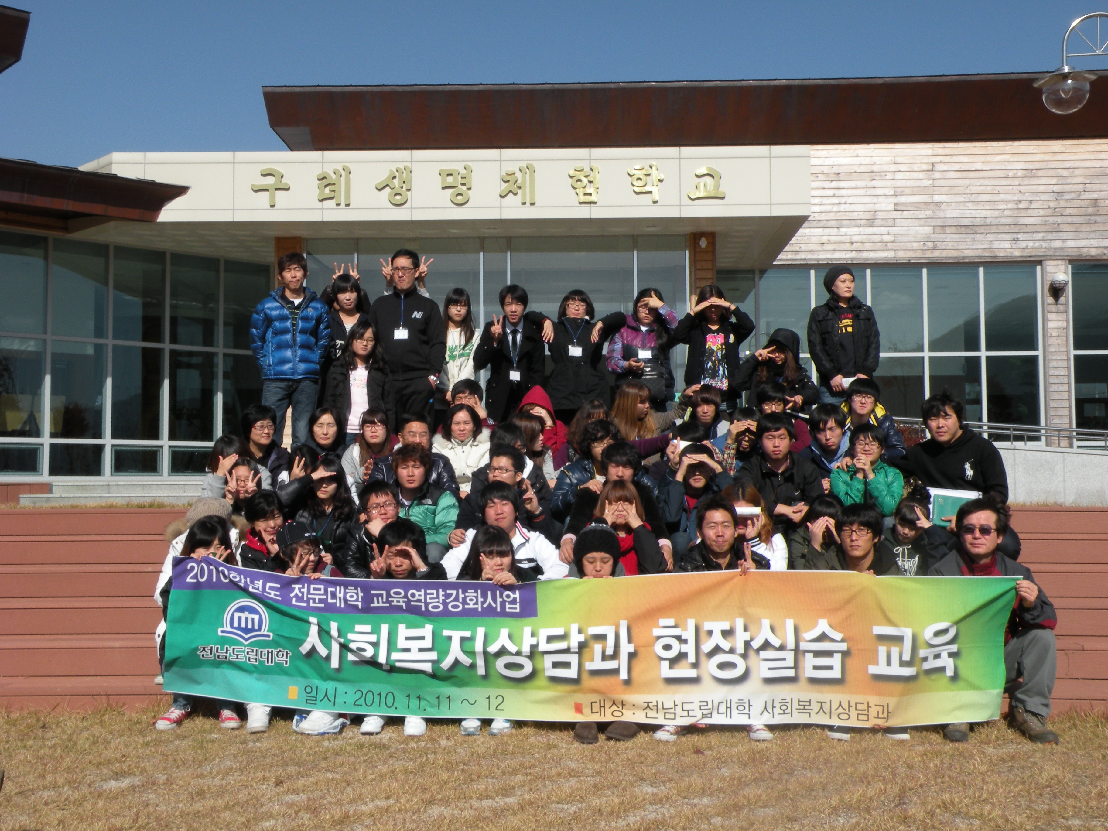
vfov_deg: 34.3
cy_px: 416
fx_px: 1344
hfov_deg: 44.8
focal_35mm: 42
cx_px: 554
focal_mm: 7.4
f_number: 8
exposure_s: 1/292
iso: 64
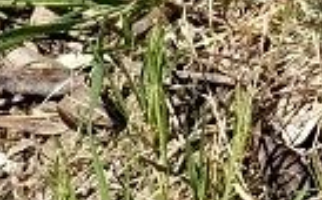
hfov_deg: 11.5
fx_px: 1305
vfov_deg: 8.5
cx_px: 778
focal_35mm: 149
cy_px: -148
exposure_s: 1/1783
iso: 100
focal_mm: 3.94
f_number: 1.9
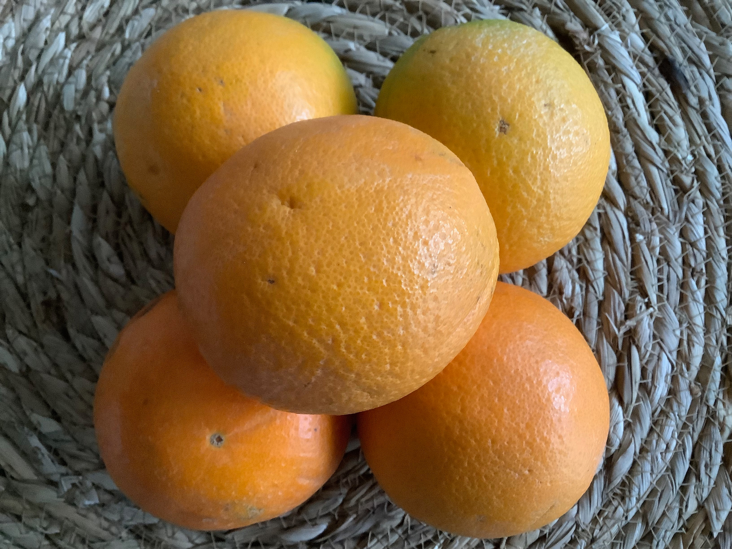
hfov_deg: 58.4
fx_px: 656
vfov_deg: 45.4
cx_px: 366
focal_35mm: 31
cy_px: 274
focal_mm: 3.3
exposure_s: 1/40
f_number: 2.4
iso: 400
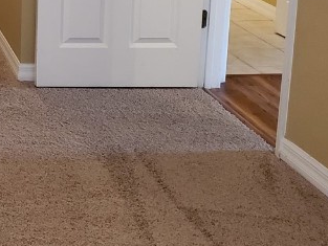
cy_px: -43
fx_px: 806
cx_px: -127
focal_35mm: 85
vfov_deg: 16.7
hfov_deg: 20.5
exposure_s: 1/40
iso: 320
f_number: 1.5
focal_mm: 4.3
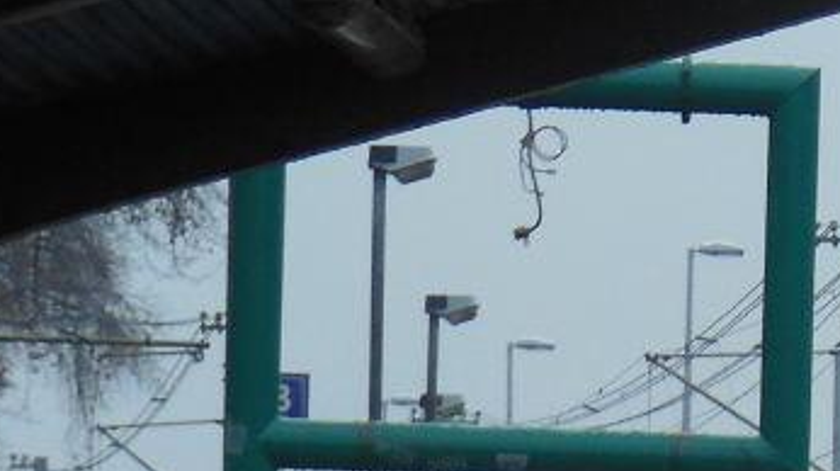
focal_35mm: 455
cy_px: 552
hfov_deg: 4.7
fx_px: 10127
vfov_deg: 2.7
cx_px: 1561
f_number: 4.8
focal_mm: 19.7
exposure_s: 1/40
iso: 200
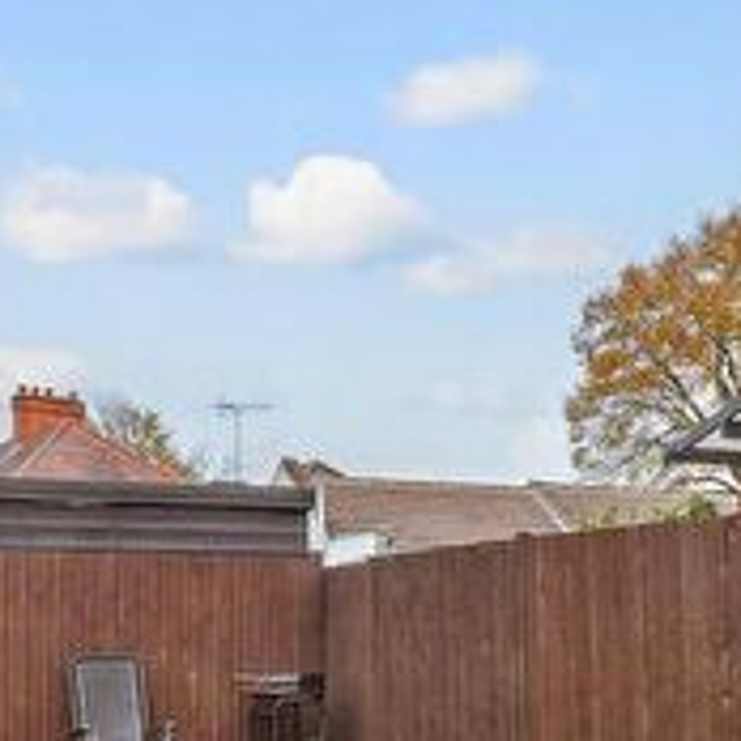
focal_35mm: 65
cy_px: 645
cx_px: 694
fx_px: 1574
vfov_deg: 25.8
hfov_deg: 25.5
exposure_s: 1/15
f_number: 8
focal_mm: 13
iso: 160
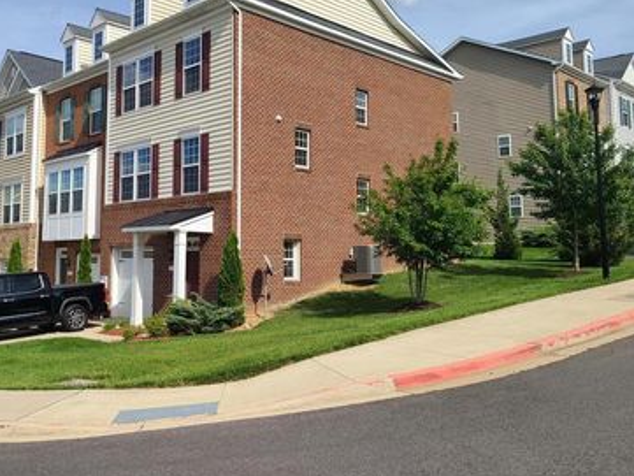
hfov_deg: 50.8
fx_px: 660
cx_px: 235
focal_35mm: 36
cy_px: 182
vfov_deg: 39.4
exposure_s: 1/2745
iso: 40
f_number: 1.8
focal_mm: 5.4
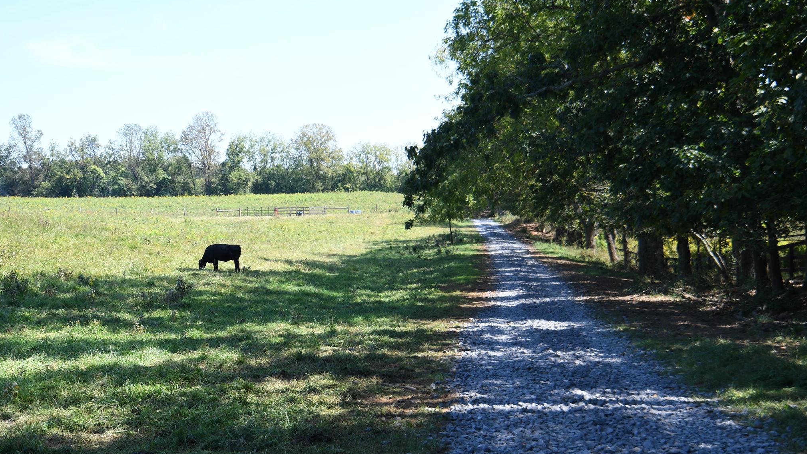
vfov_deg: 23.5
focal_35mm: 51
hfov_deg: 40.6
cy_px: 271
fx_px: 1091
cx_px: 399
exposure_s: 1/125
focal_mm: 24
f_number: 5.6
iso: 100
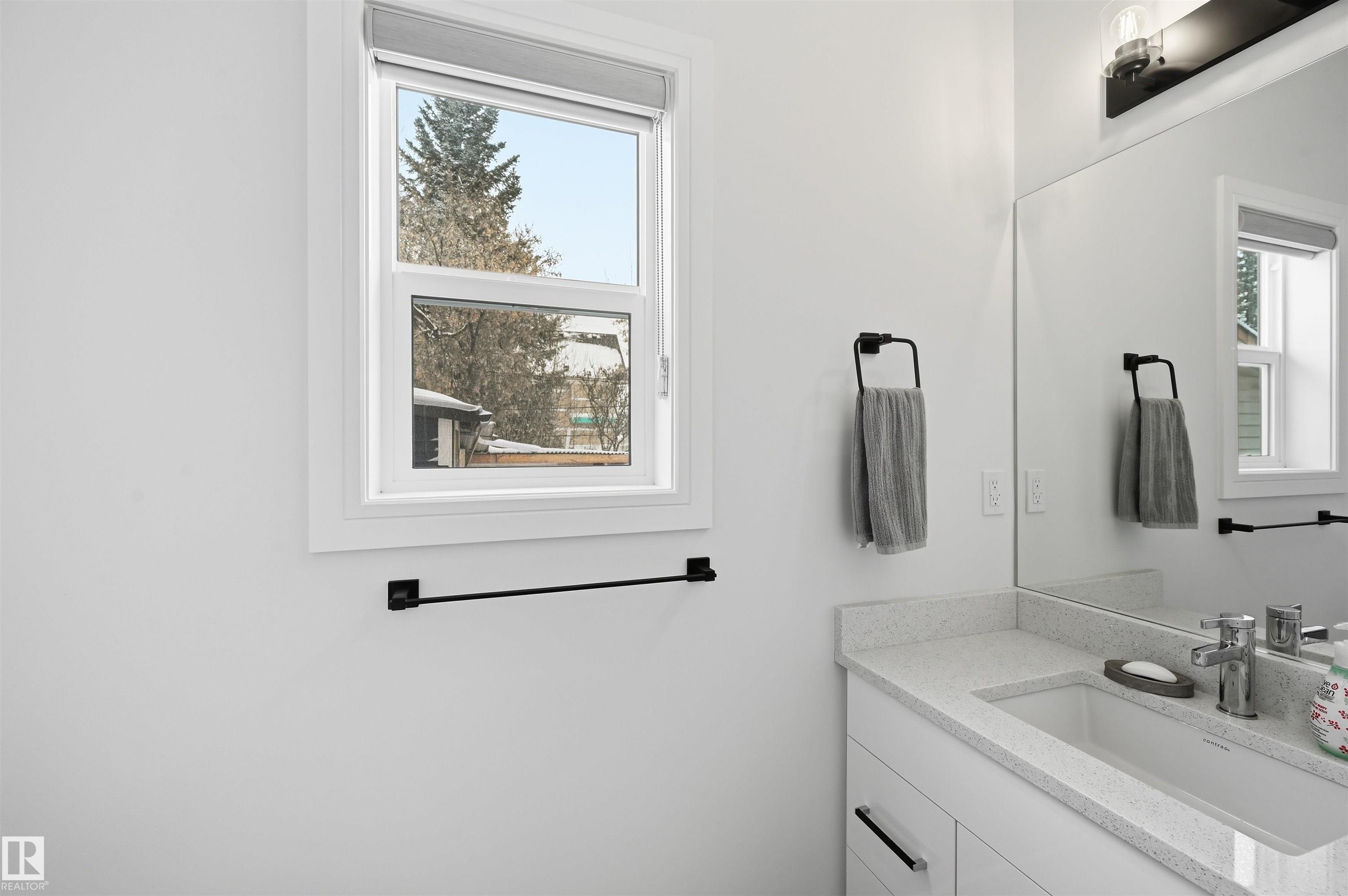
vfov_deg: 81.1
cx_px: 674
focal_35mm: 14
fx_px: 524
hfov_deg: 104.3
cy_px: 448
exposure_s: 1/200
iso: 100
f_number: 8
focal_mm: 14
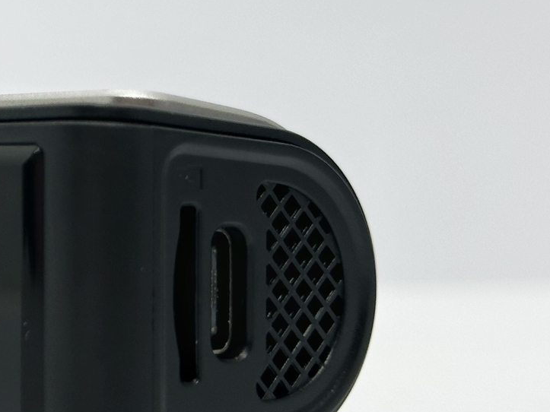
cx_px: -169
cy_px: 211
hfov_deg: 13.9
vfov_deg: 10.9
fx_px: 2160
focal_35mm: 136
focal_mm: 6.86
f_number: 1.78
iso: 50
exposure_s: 1/141
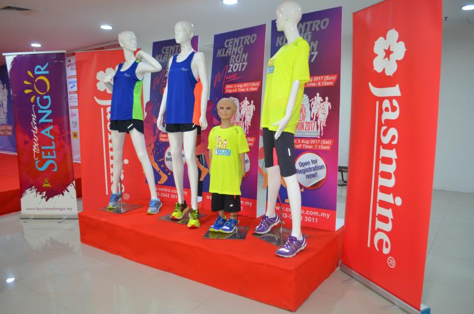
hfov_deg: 67.5
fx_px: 355
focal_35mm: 27
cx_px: 237
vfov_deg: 47.7
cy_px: 157
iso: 900
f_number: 3.5
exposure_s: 1/60
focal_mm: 18
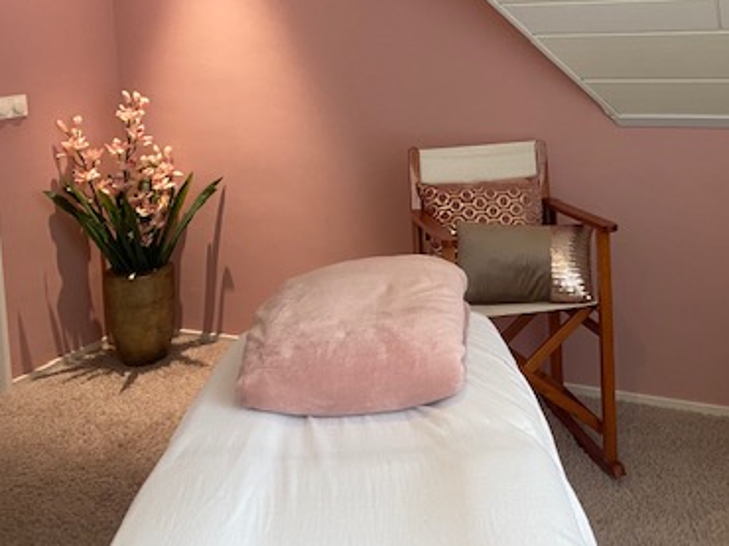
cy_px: 122
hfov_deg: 41.7
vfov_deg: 31.4
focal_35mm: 45
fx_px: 947
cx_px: 471
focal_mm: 4.25
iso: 160
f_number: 1.8
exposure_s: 1/50
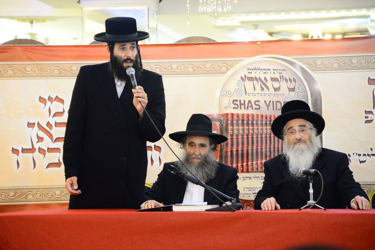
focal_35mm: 170
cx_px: 188
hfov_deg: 12.1
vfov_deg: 8.1
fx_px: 1771
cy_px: 125
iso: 2500
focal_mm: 170
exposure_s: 1/60
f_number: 5.6
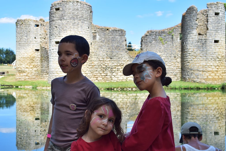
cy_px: 76
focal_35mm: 51
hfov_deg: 38.9
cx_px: 113
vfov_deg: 26.5
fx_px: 320
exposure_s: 1/250
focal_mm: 34
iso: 200
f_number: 8
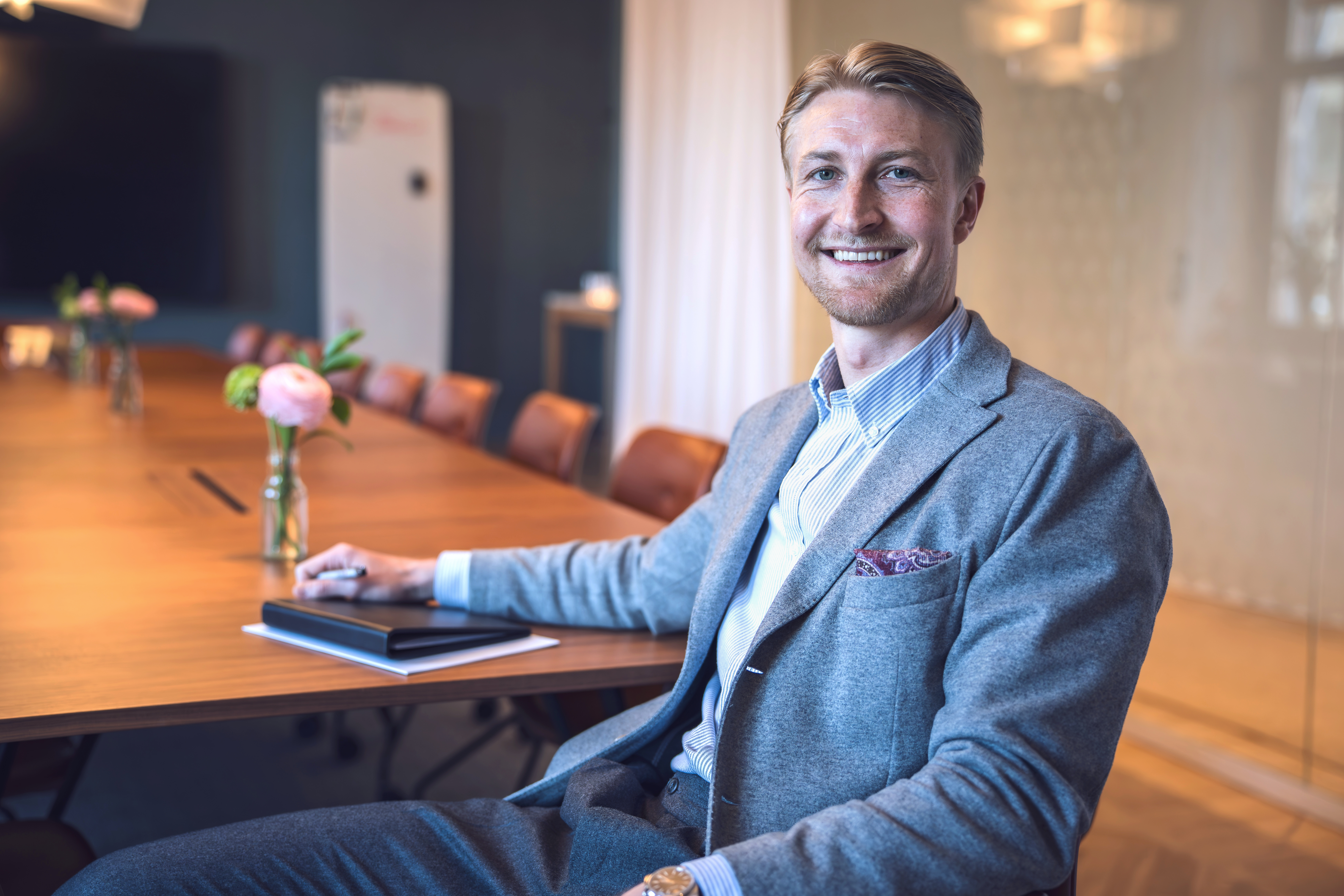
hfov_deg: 41.9
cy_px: 448
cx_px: 672
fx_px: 1755
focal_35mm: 47
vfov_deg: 28.6
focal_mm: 47
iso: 640
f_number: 2.2
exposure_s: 1/400
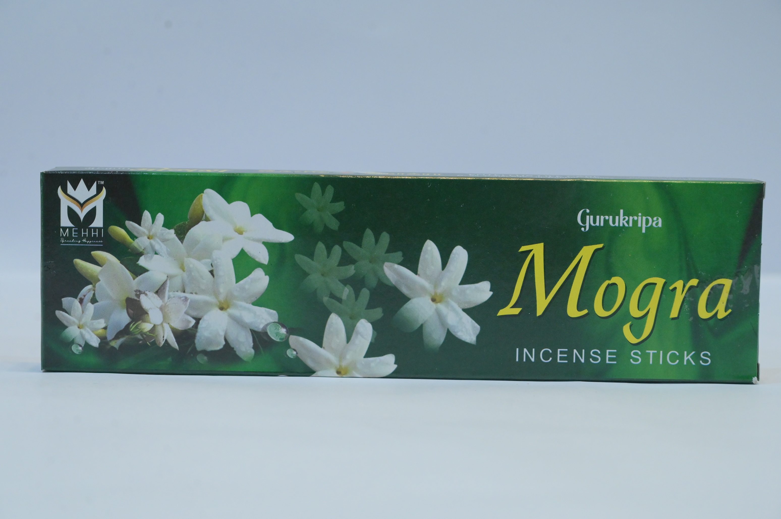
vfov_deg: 19.4
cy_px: 260
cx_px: 390
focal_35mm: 70
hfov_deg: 28.9
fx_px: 1518
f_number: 7.1
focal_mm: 70
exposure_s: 1/125
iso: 3200
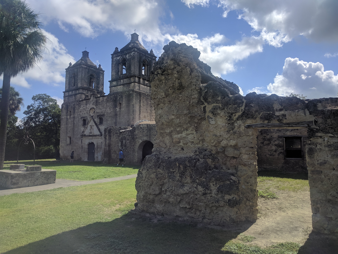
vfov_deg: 53.1
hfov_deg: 67.3
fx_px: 254
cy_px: 127
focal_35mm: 26
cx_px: 169
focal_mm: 4.67
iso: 65
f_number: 2
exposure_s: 1/5263
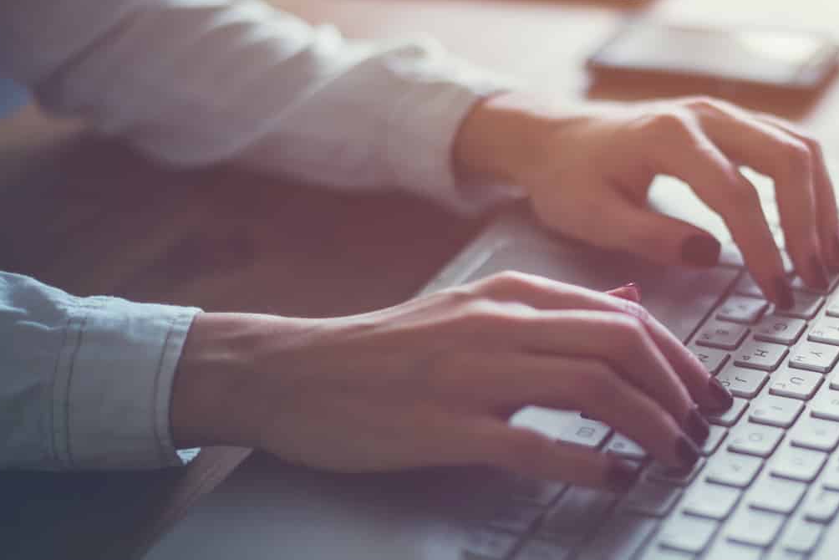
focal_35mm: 84
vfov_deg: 16.3
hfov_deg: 23.8
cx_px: 678
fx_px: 1958
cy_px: 308
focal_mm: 50
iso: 100
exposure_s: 1/200
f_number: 1.4
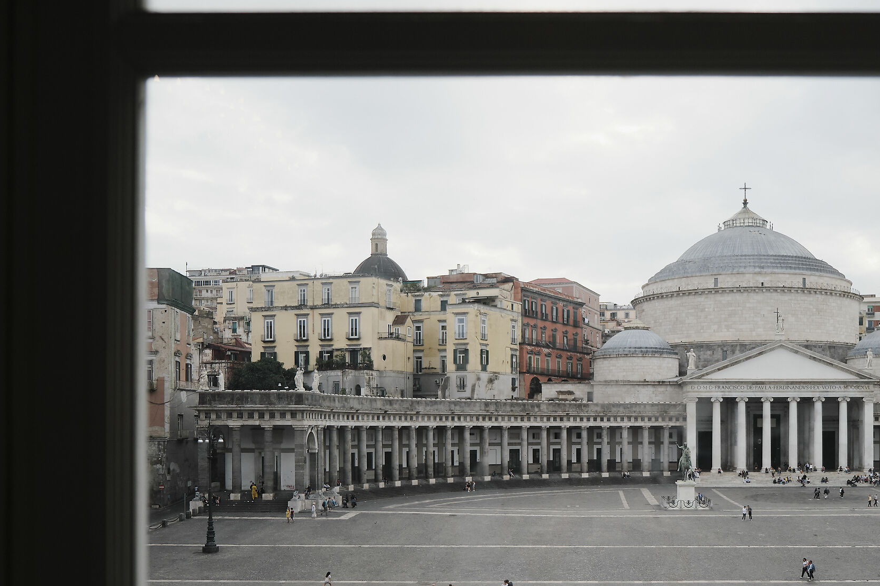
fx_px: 953
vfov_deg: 33.7
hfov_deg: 48.5
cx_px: 608
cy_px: 420
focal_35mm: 39
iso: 320
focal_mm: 18
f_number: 2.8
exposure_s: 1/750
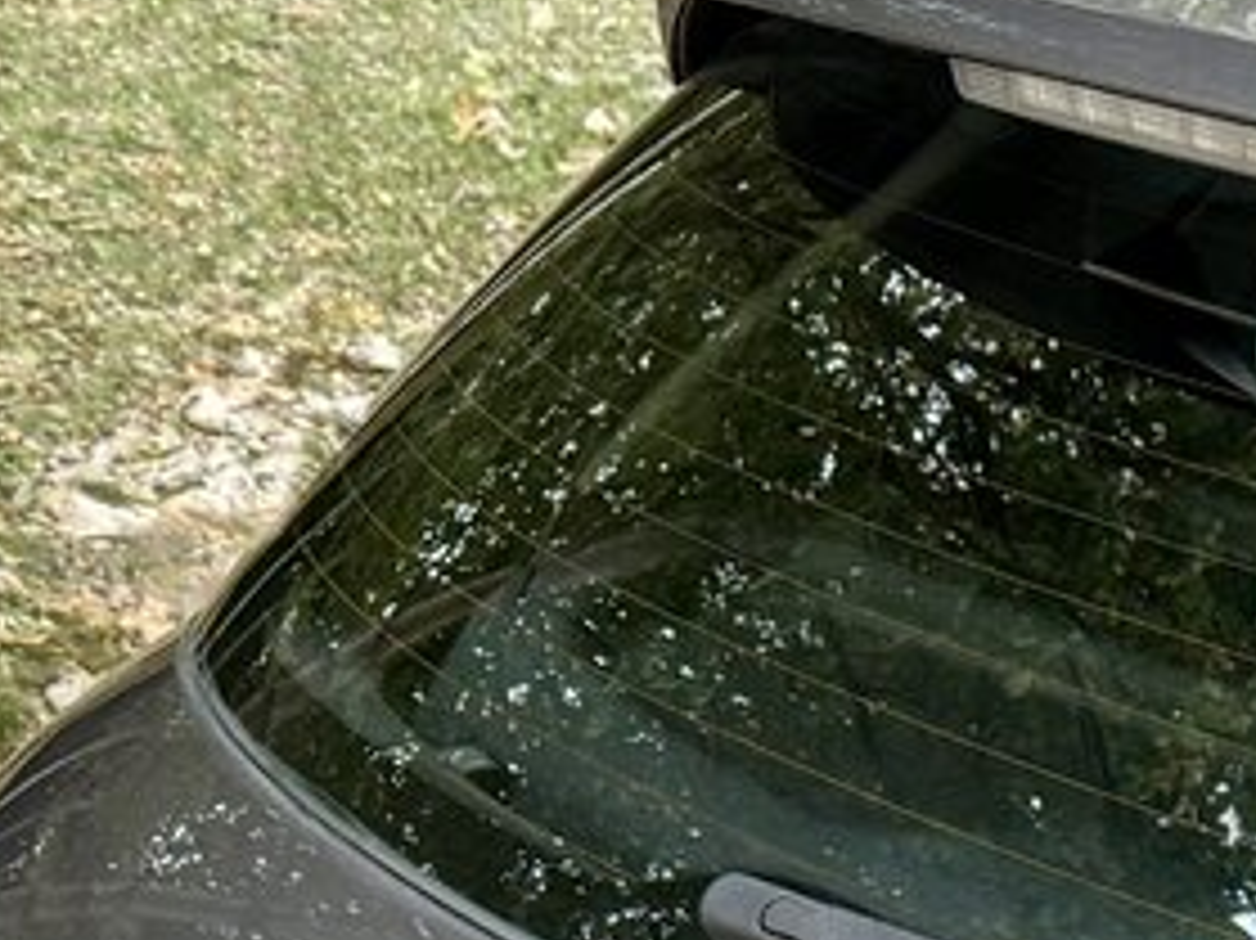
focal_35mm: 110
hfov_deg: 16.3
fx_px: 3990
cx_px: 1895
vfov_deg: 12.0
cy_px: 1871
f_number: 1.78
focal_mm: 6.76
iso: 200
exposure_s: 1/91
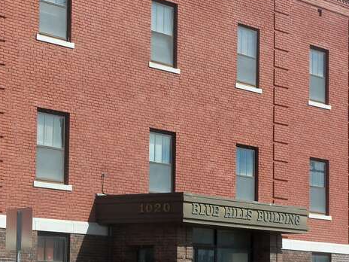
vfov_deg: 10.7
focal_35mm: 138
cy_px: 154
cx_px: 65
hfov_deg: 14.2
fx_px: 1391
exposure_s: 1/500
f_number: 4.2
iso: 64
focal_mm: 14.3
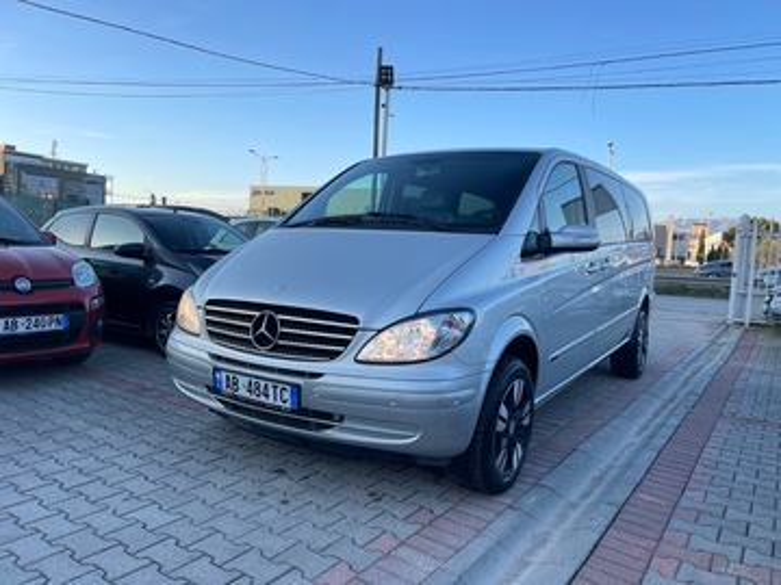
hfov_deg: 69.4
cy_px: 292
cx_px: 390
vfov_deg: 54.9
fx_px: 564
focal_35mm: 25
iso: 32
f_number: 1.6
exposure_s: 1/463
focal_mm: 5.1
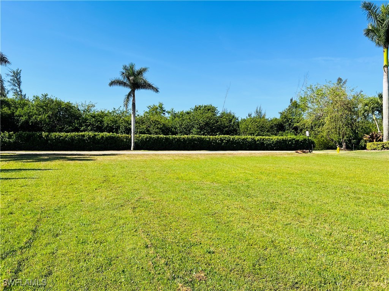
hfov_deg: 67.3
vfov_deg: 53.1
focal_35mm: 26
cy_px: 146
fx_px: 292
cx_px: 194
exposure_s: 1/3460
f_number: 1.5
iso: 50
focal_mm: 5.7
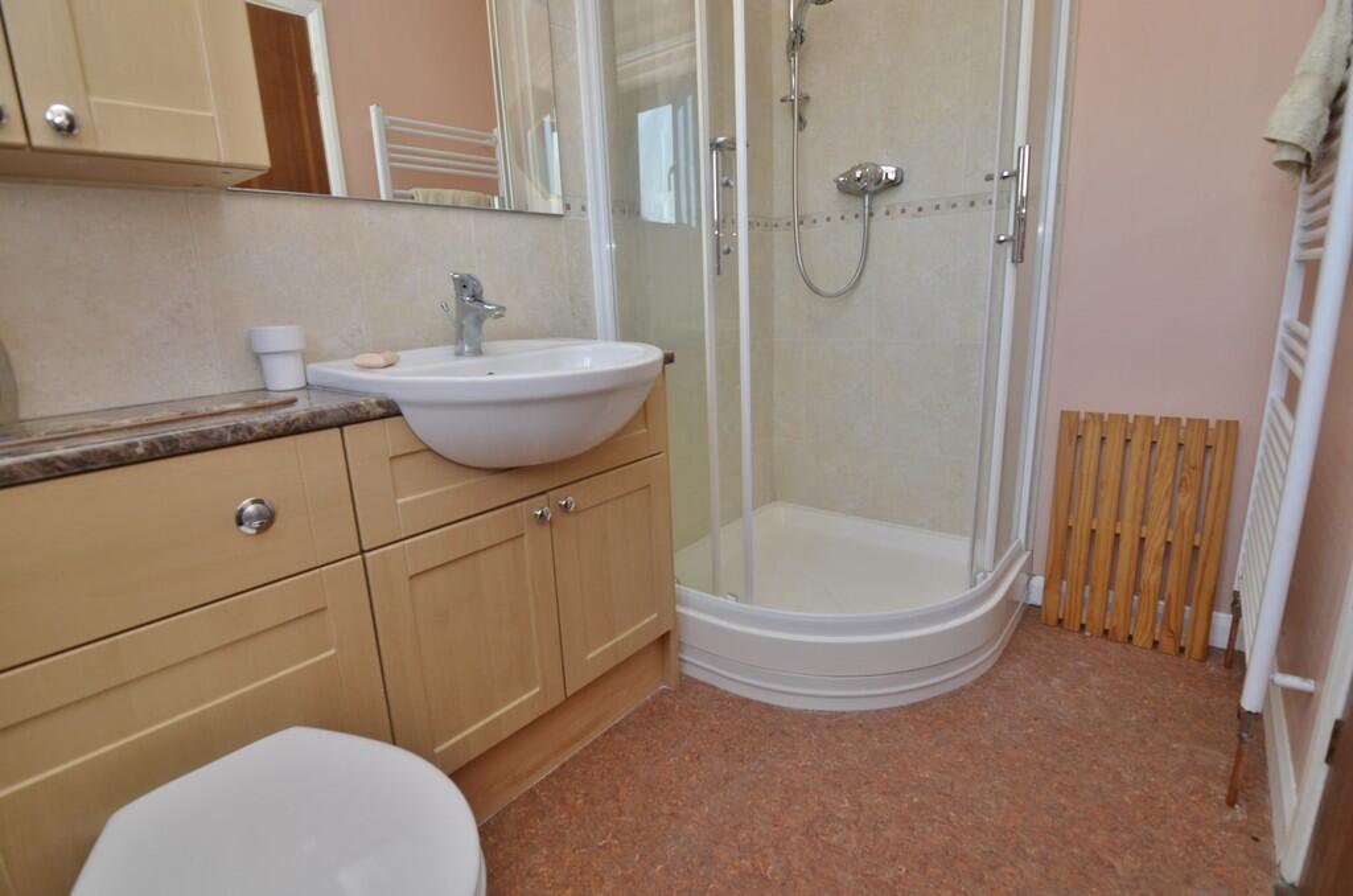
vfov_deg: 71.8
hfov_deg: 95.1
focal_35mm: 16
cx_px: 676
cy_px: 448
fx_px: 619
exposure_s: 1/60
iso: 400
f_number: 5.6
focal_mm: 11
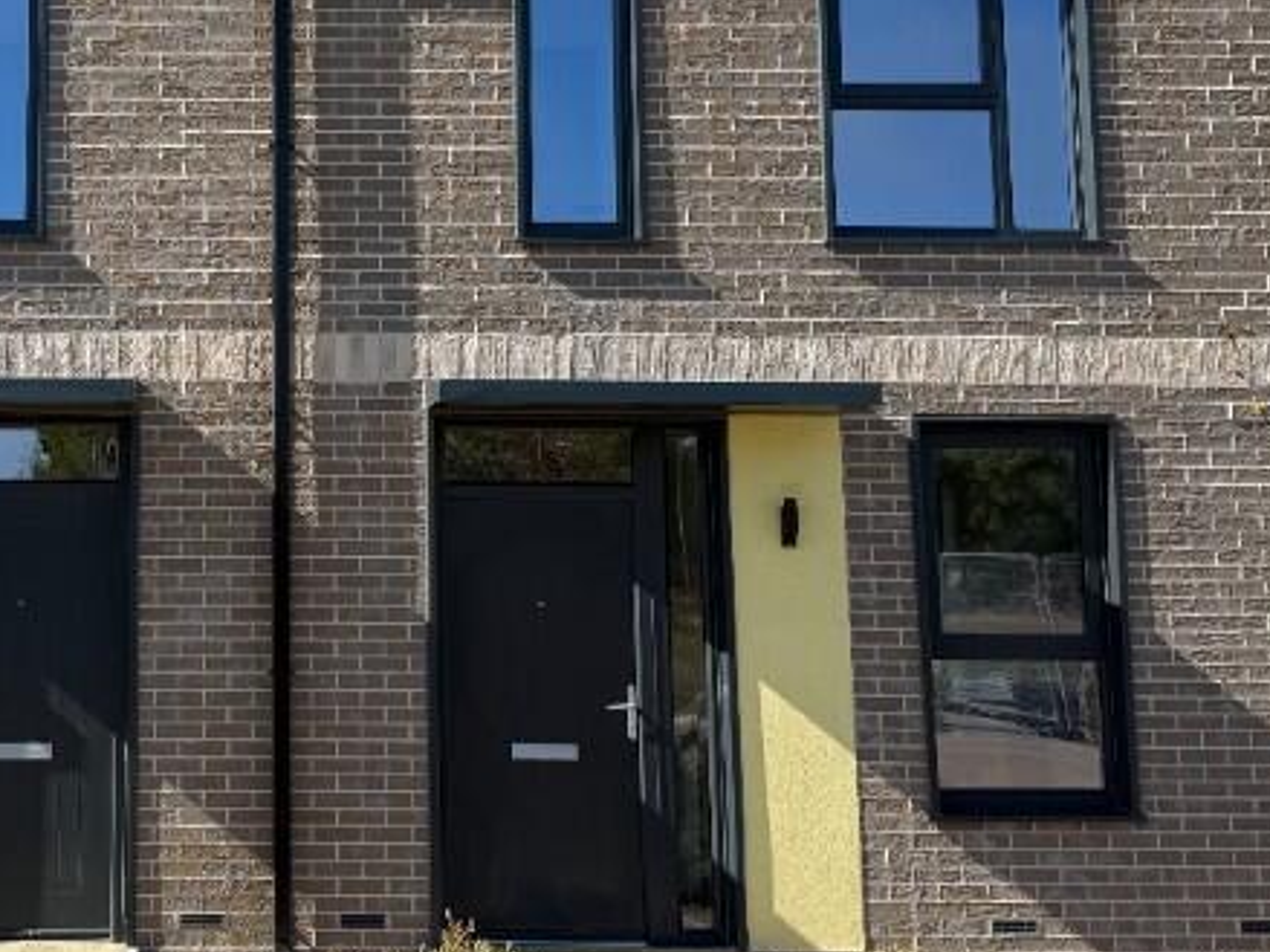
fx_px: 2054
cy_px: 275
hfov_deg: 33.3
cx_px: 249
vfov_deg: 25.9
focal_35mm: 56
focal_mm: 6.76
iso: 80
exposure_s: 1/3145
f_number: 1.78
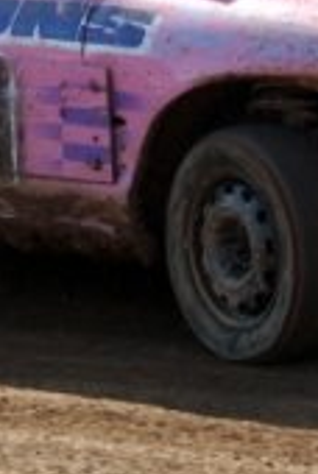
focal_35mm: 310
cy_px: -72
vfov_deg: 6.6
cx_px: 192
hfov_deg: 4.5
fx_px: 4089
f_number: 5.3
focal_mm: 55
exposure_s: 1/640
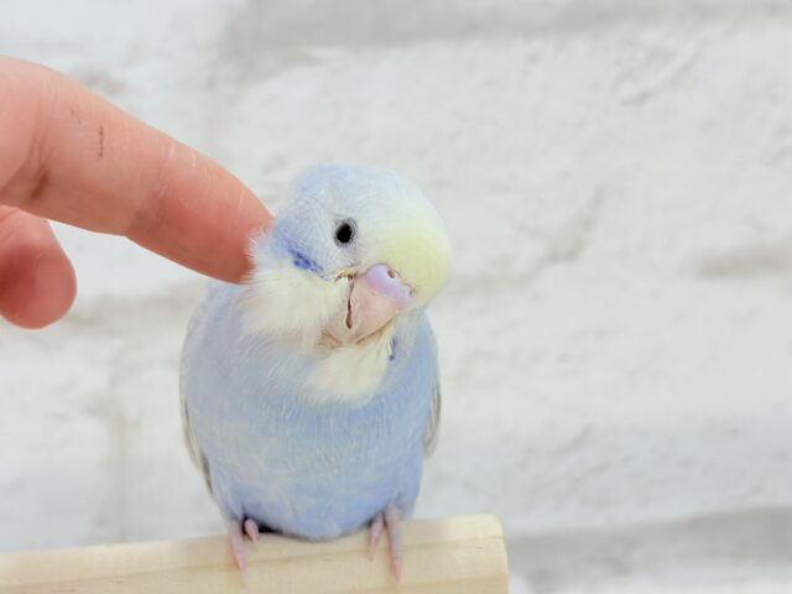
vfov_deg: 28.0
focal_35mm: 52
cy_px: 297
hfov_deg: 36.8
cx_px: 396
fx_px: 1190
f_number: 1.6
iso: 80
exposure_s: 1/100
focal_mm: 5.96
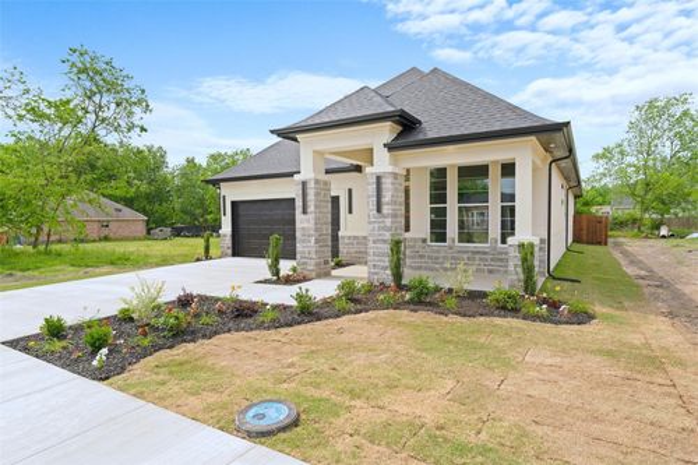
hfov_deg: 83.1
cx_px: 349
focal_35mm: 20
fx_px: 393
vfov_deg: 61.1
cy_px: 232
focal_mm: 20.3
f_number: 9
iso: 640
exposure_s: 1/200
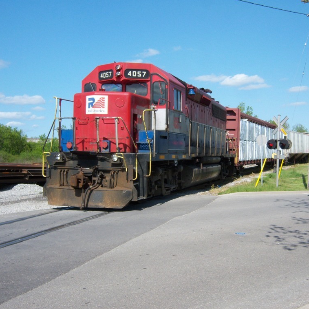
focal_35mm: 43
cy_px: 156
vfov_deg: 39.2
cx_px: 185
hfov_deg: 39.0
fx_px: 434
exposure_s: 1/500
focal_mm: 7.5
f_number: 4.8
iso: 80
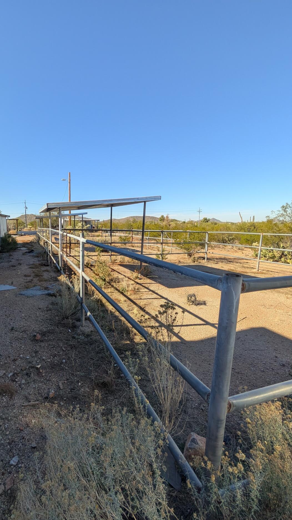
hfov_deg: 70.8
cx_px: 85
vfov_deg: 106.8
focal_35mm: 14
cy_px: 249
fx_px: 193
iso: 56
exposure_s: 1/2252
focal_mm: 2.02
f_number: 1.7
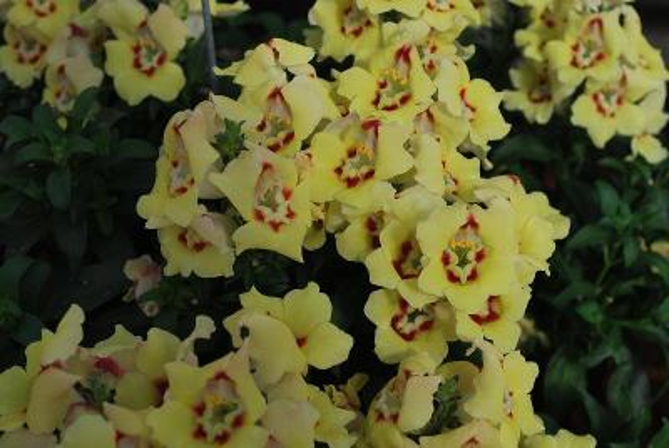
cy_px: 224
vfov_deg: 21.6
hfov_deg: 31.8
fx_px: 1172
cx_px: 334
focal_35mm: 63
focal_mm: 42
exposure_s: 1/125
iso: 100
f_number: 8
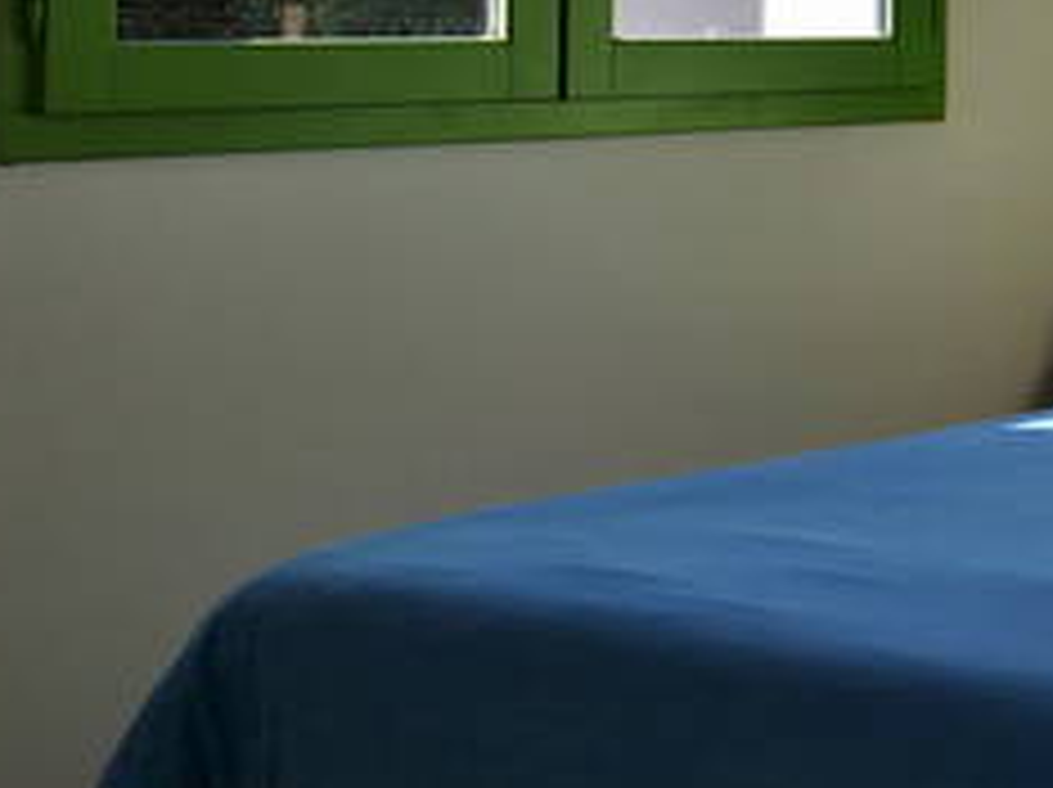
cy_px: -126
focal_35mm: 81
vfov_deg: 17.4
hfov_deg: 19.8
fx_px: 2461
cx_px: 1714
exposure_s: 1/500
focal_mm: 12
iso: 200
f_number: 5.6
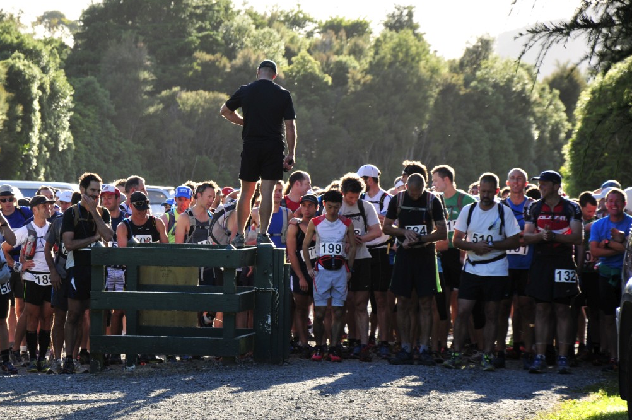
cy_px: 213
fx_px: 3308
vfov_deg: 7.3
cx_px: 258
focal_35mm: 189
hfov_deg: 10.9
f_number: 7.1
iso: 250
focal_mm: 105
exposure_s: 1/200
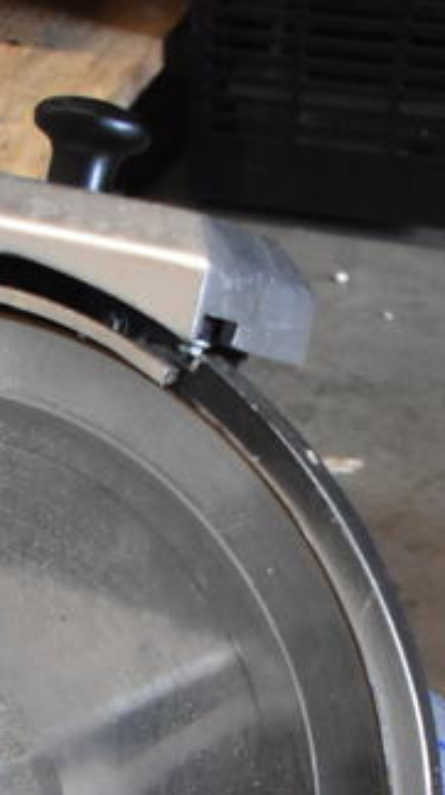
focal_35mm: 89
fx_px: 1872
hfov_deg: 13.2
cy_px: 1082
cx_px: -101
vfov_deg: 21.3
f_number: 3.5
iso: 3200
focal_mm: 20
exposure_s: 1/125
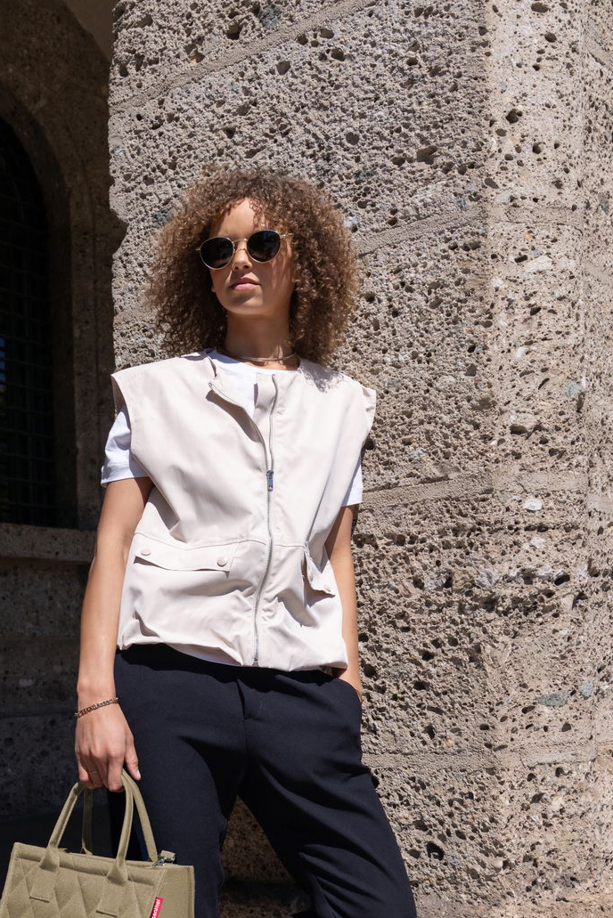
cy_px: 595
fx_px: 1149
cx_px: 185
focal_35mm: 45
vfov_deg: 43.1
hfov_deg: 29.6
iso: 200
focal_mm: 29
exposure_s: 1/1250
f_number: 6.3
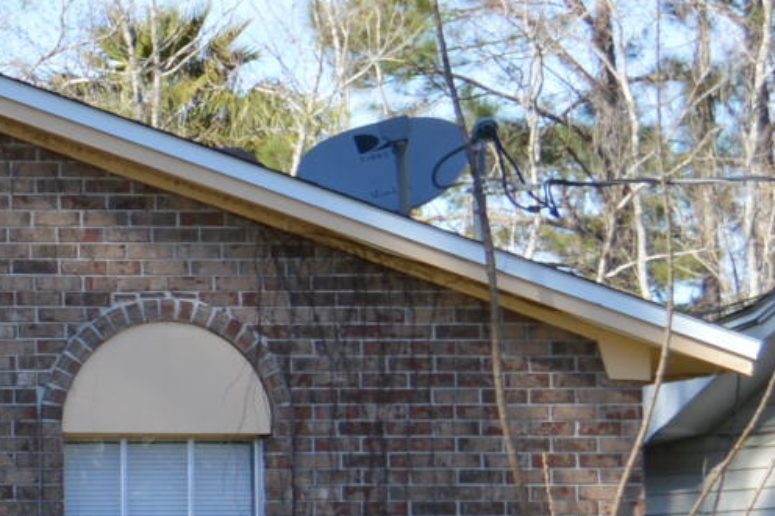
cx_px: -1227
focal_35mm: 236
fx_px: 5077
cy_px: 560
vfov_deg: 5.8
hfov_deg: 7.9
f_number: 6.3
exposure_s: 1/160
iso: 100
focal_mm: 26
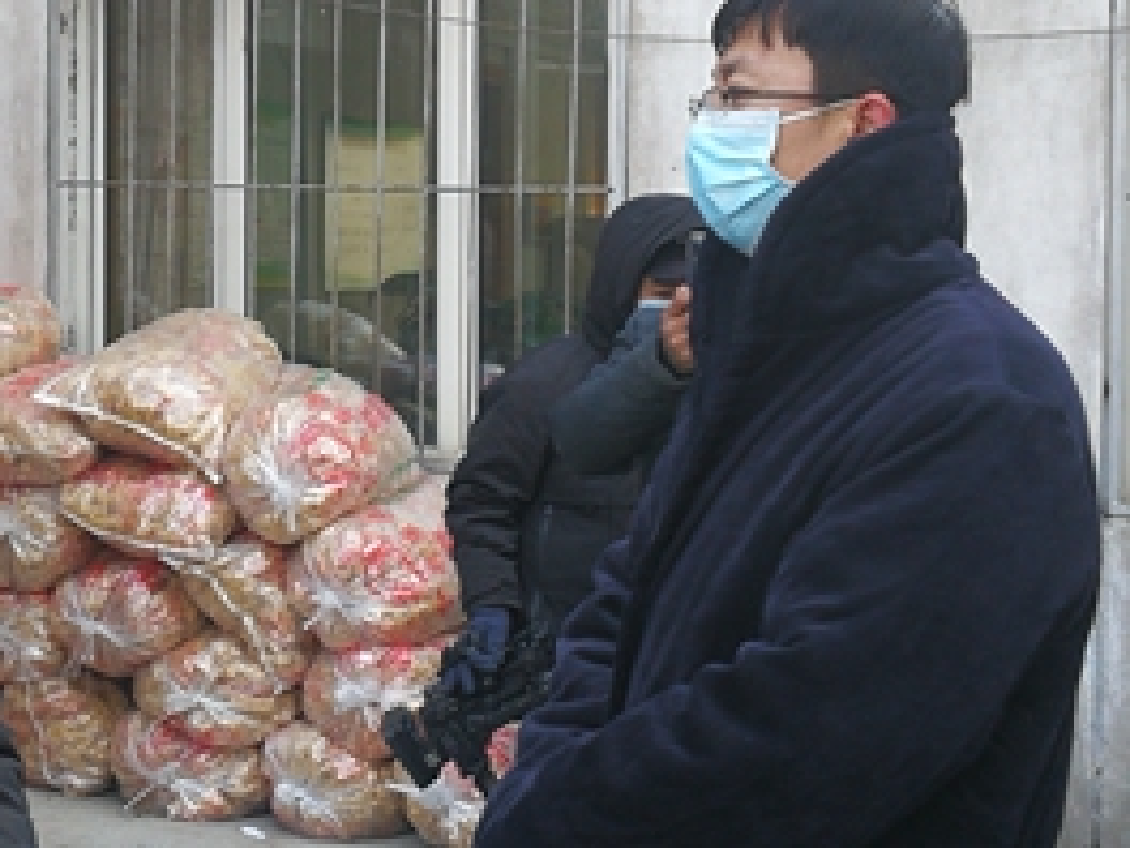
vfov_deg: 19.9
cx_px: 120
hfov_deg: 25.5
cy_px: 340
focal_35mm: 74
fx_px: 2416
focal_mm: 3.95
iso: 50
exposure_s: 1/50
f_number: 2.2
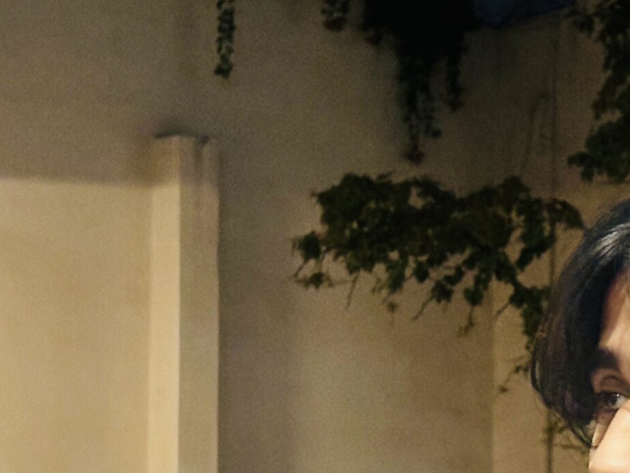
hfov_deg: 13.5
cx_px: 503
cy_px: 417
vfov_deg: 10.2
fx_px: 2640
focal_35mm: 145
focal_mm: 5.96
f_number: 1.6
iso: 400
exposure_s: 1/20
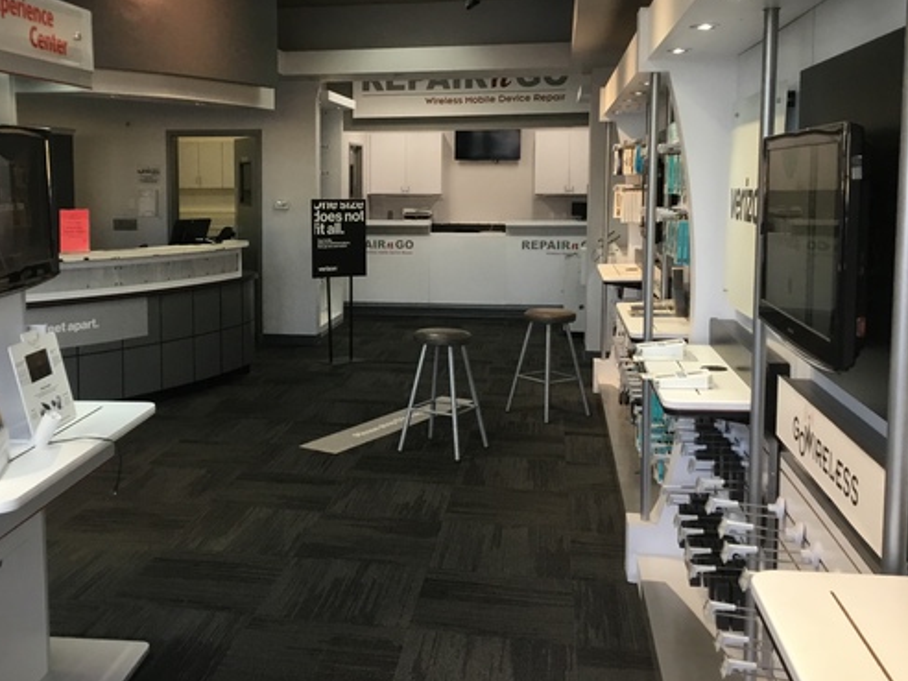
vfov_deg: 36.7
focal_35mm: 39
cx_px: 352
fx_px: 1023
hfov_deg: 47.5
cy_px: 269
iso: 40
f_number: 2.4
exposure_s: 1/30
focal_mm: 3.3
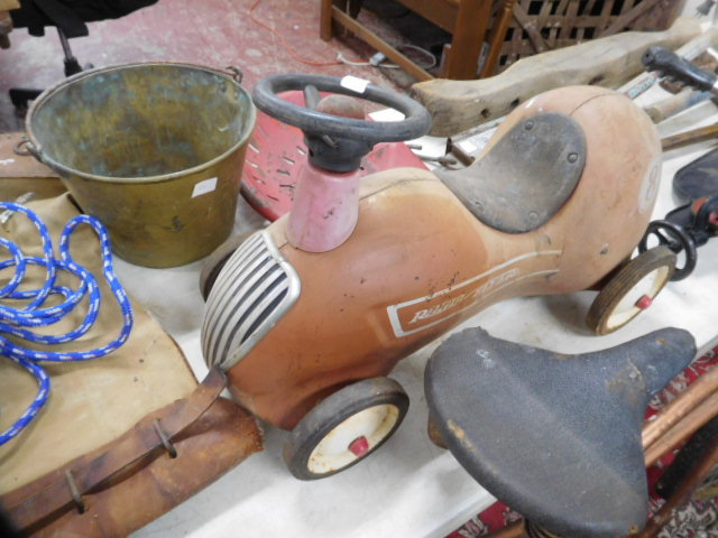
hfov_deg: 69.4
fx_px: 519
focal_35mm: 25
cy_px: 269
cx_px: 359
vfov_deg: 54.9
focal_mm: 4.5
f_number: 3.4
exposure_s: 1/13
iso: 400
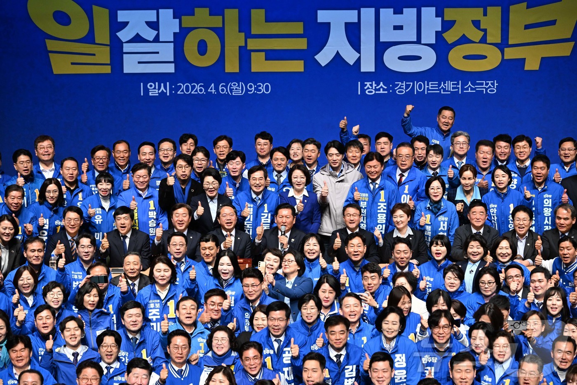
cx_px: 288
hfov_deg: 18.6
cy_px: 192
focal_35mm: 110
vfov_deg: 12.4
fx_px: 1763
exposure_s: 1/500
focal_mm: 110
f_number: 5.6
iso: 3200
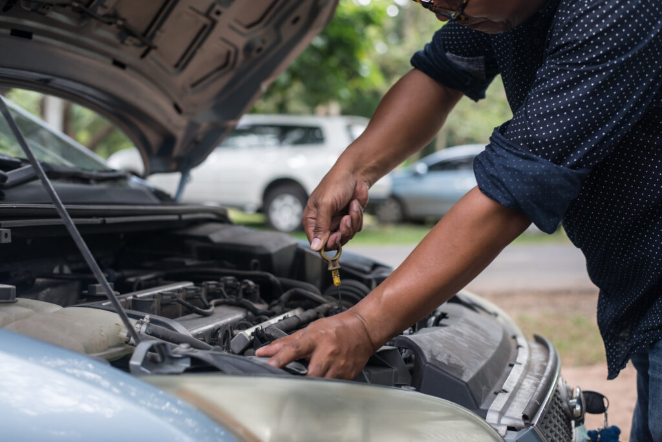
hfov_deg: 39.6
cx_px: 331
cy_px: 221
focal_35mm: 50
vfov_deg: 27.0
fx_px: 920
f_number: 2.8
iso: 250
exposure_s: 1/200
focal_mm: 50
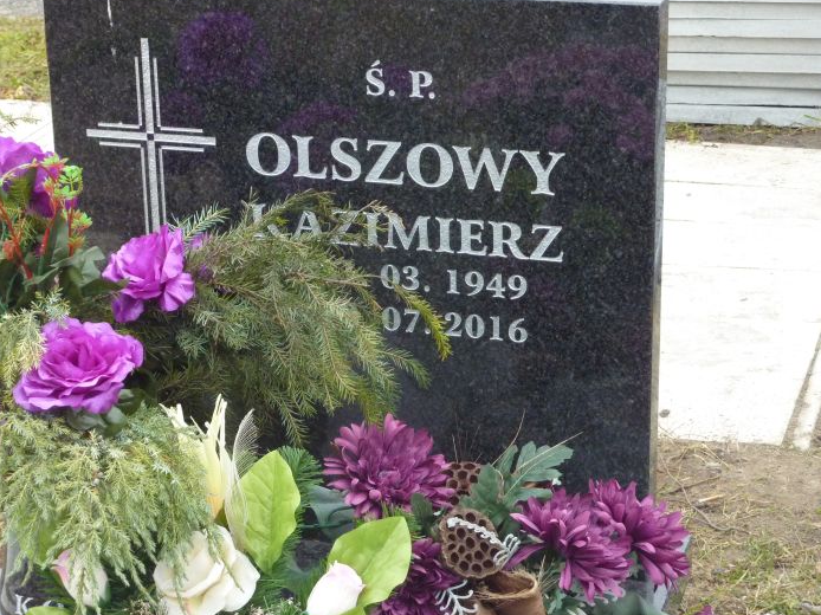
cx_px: 357
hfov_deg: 23.6
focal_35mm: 83
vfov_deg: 17.8
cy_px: 299
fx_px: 1968
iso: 320
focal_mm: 11.9
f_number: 4.1
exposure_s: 1/160
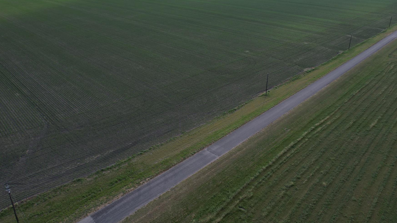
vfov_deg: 42.4
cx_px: 215
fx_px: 284
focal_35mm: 27
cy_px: 78
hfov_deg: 69.7
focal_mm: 8.38
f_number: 2.8
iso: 100
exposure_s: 1/1250
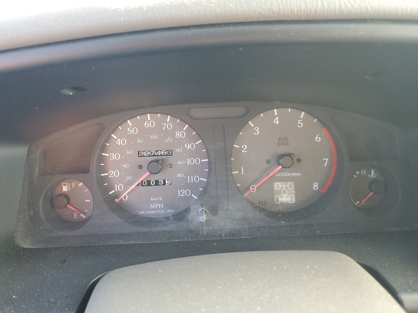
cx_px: 209
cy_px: 156
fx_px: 314
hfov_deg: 67.3
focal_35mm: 26
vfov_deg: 53.1
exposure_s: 1/60.2
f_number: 1.5
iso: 70
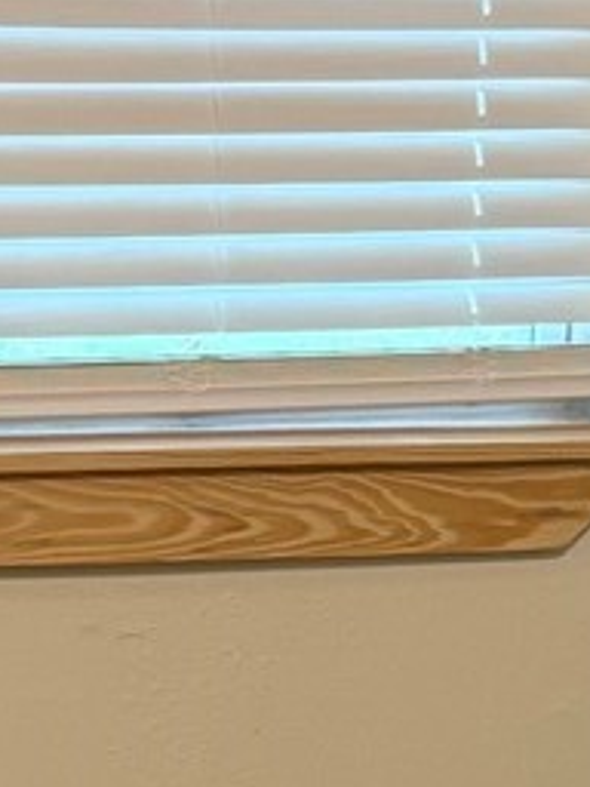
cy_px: 1014
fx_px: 4727
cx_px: 280
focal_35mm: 208
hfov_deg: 7.1
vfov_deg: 9.4
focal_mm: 5.96
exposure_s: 1/60
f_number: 1.6
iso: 160
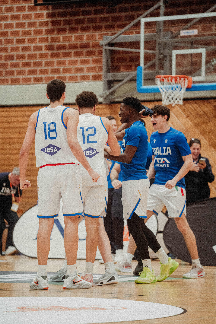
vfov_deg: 10.3
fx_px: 1800
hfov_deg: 6.9
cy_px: 162
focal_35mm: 200
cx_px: 108
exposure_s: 1/800
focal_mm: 200
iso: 2000
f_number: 2.8
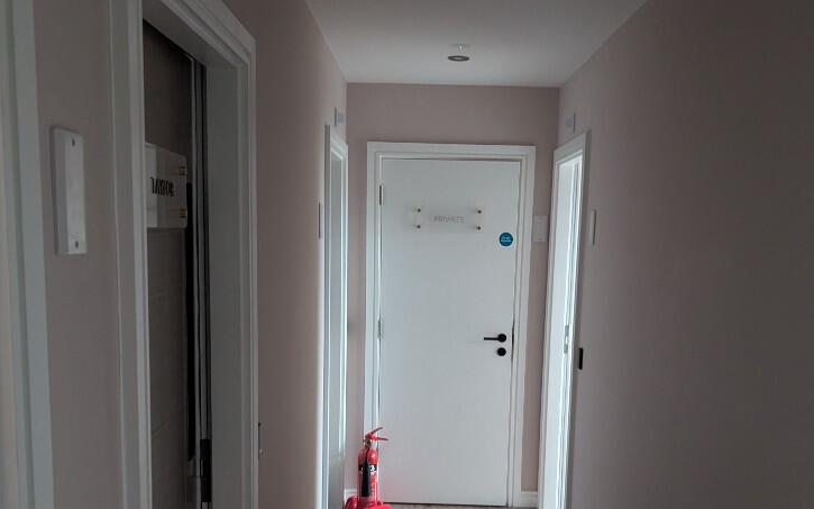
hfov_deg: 54.0
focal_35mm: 36
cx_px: 439
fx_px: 799
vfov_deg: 35.0
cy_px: 342
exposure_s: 1/74.8
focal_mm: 6.9
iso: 1794
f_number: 1.68
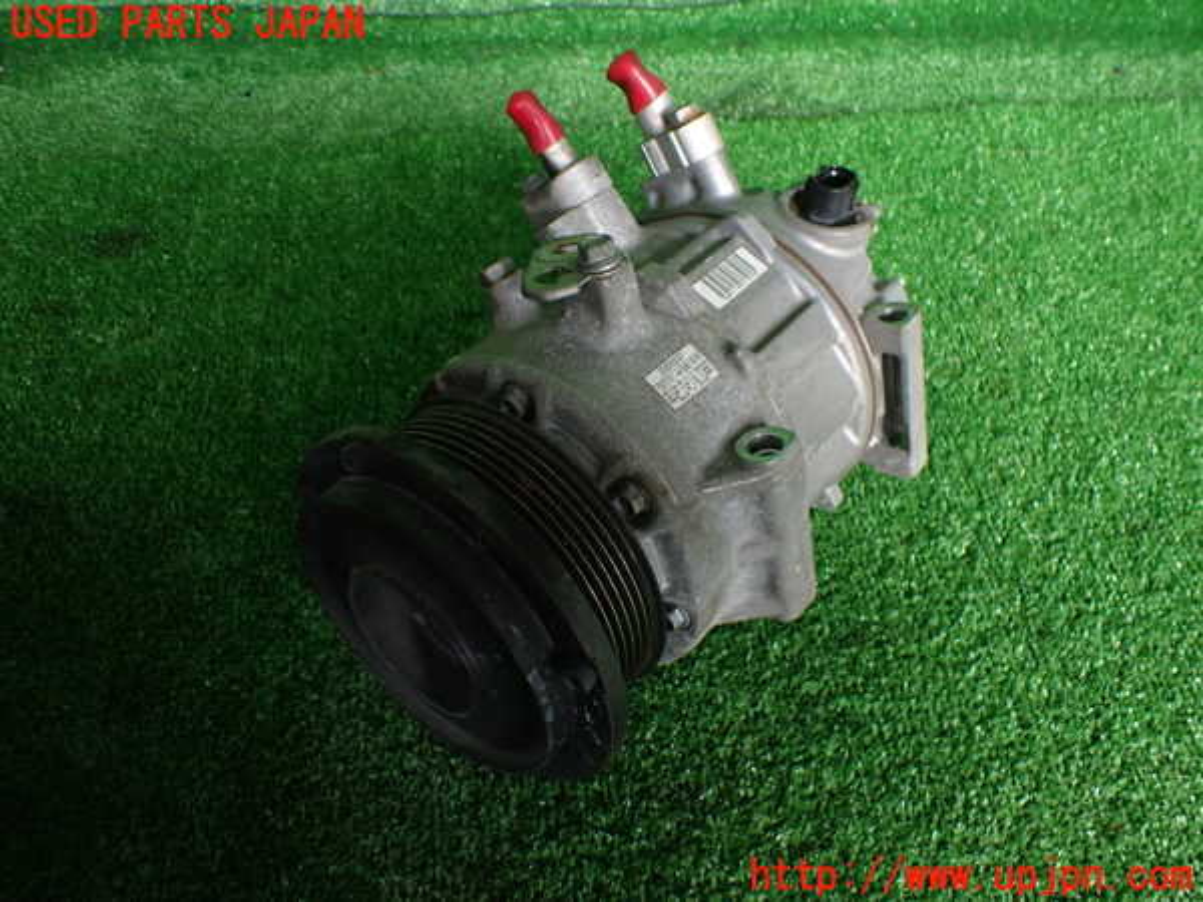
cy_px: 451
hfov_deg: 60.0
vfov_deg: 46.8
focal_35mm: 30
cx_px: 602
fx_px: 1043
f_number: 2.3
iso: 250
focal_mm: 5.4
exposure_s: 1/125
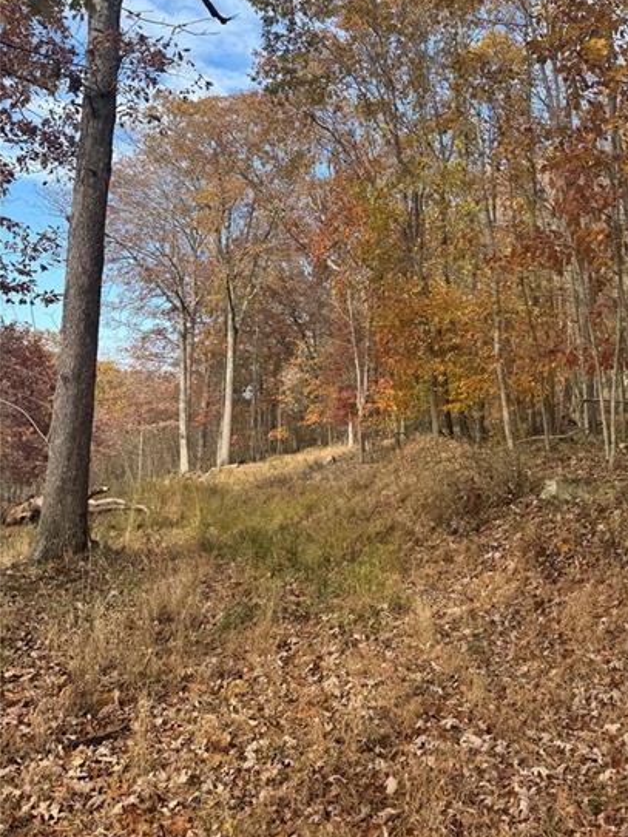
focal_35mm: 34
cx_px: 443
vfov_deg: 52.4
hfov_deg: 41.0
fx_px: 822
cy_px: 247
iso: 80
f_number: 1.78
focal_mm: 6.76
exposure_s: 1/1366
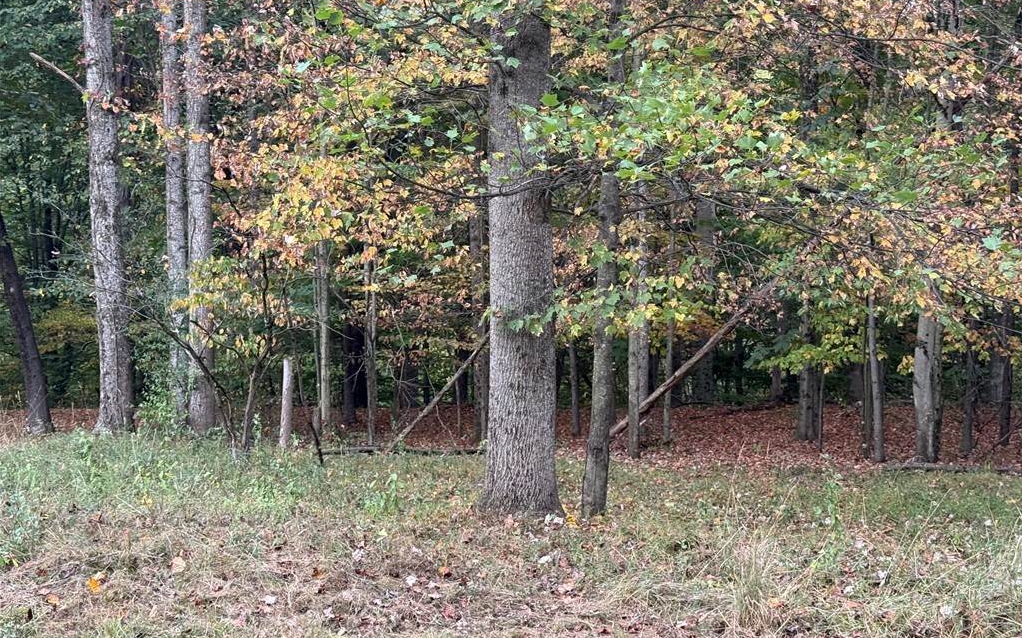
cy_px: 311
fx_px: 1420
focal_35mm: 51
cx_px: 511
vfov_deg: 25.3
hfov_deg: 39.6
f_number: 1.78
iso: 80
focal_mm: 6.76
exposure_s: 1/121
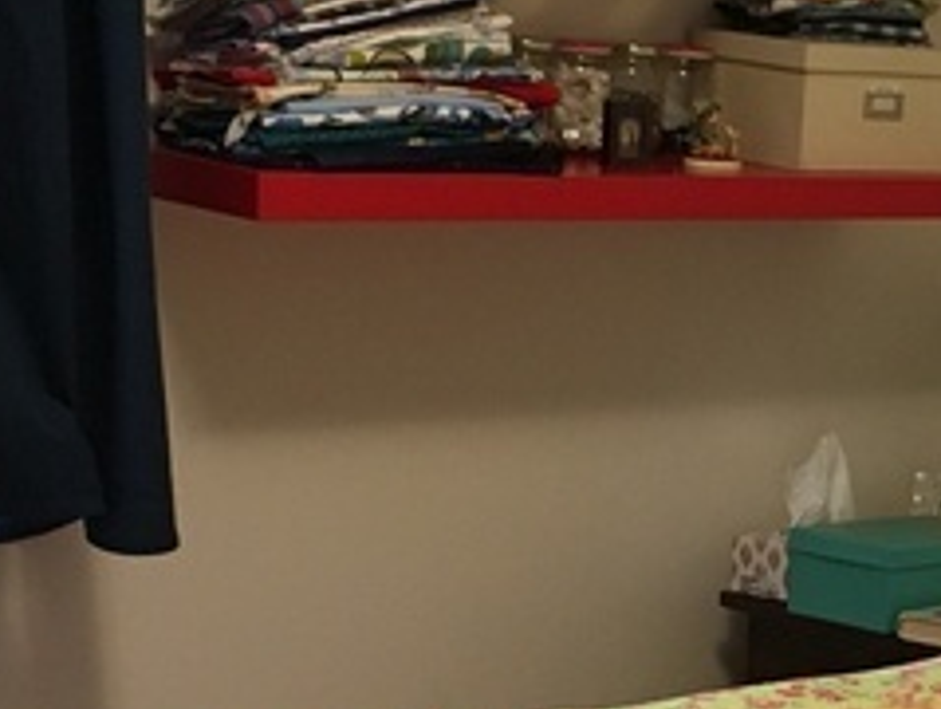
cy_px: 642
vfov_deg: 11.9
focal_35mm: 124
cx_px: 1205
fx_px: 3376
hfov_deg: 15.2
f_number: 2.2
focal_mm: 4.15
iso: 125
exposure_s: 1/30
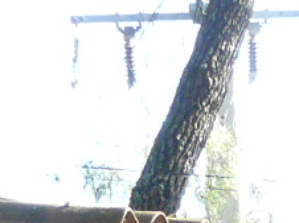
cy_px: 755
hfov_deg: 7.4
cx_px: 646
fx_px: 2200
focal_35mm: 255
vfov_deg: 5.4
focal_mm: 6
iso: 200
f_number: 5.6
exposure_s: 1/60
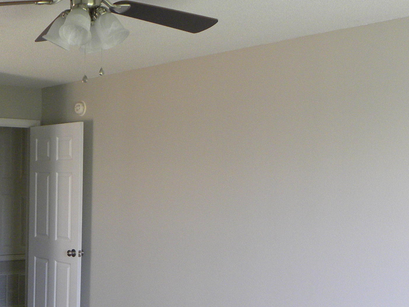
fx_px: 662
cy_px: 192
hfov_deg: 31.7
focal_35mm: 56
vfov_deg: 26.0
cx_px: -3
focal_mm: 4.6
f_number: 2.8
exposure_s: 1/69.8
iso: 178
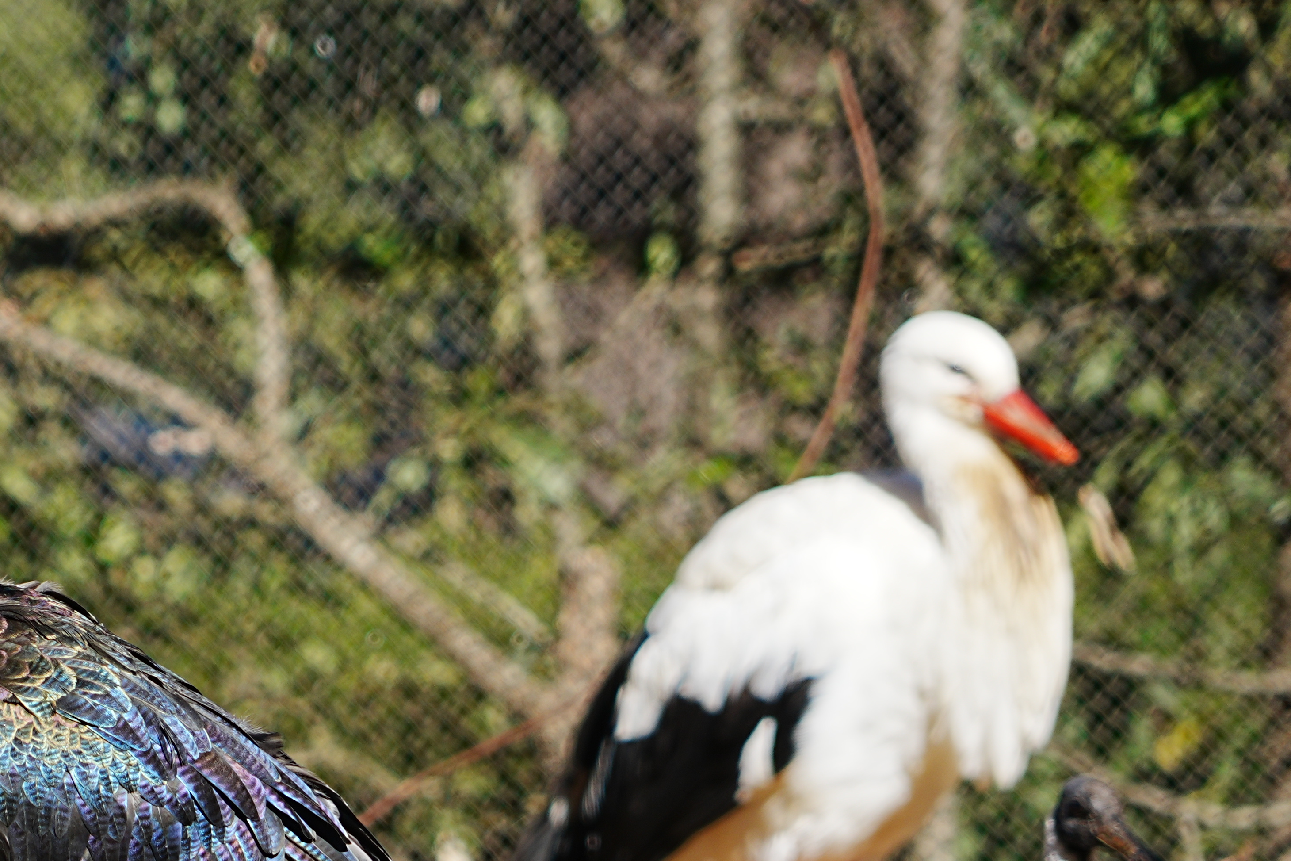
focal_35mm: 576
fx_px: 20655
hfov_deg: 3.6
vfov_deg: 2.4
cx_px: 86
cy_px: 698
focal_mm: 240
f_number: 6.3
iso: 100
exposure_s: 1/250
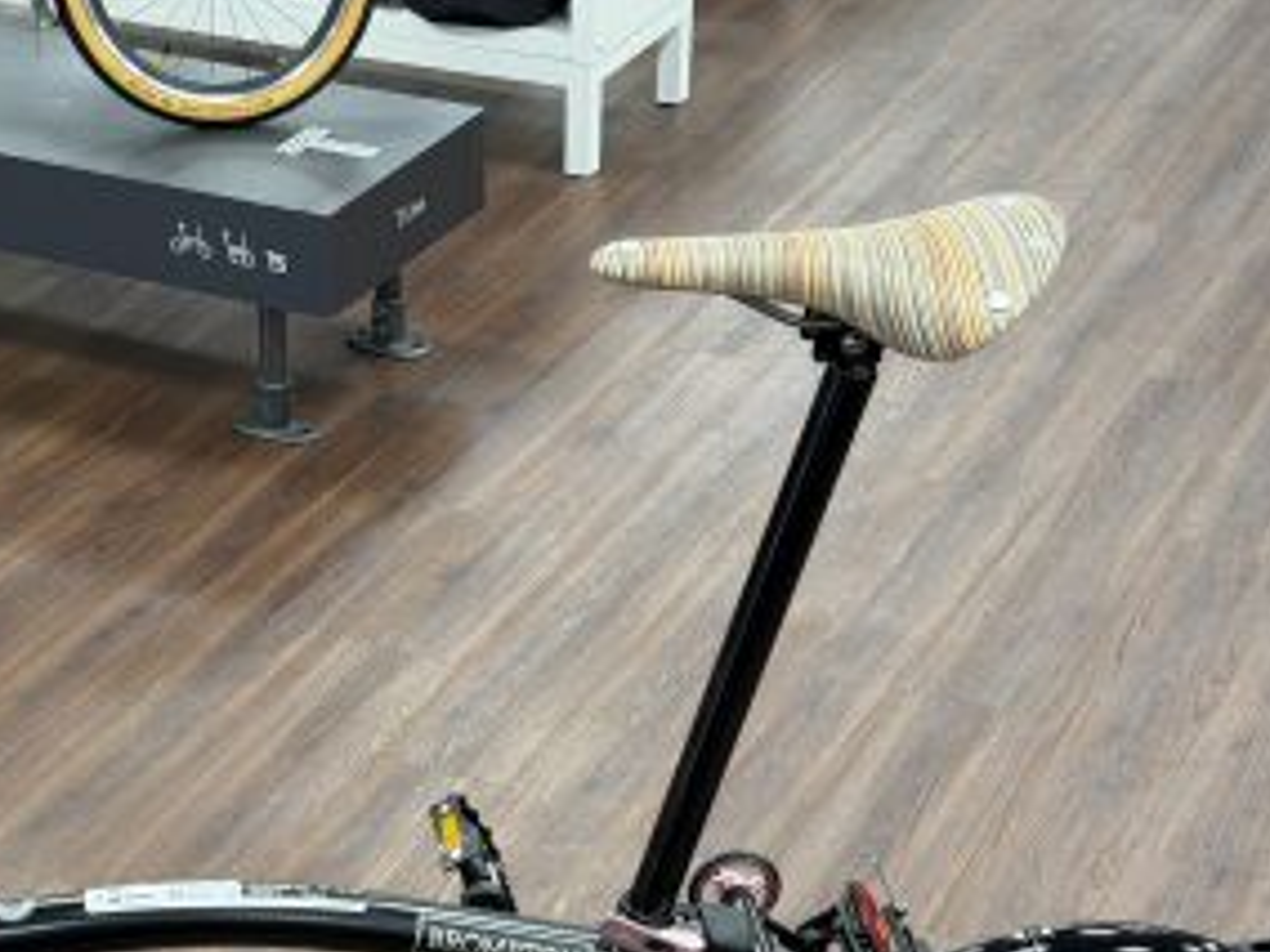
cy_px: 796
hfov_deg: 23.8
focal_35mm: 81
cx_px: 304
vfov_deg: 18.0
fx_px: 2972
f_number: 1.78
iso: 125
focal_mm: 6.76
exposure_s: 1/50
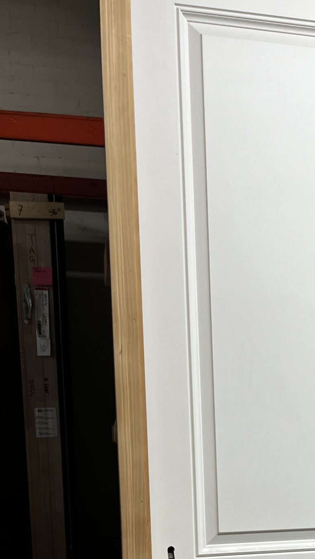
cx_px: 290
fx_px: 787
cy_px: 507
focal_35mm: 53
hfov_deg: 22.1
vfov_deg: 36.6
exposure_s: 1/120
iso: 100
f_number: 1.6
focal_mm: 5.1
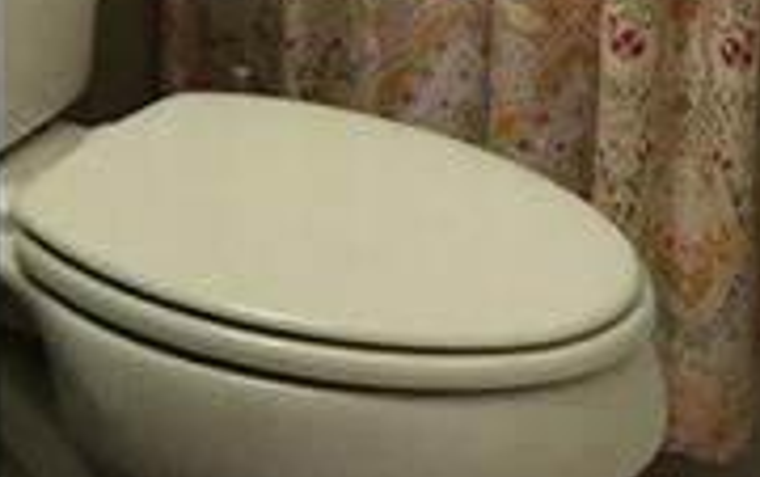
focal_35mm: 131
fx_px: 2717
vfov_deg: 9.2
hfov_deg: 15.8
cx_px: 144
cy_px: -604
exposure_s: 1/30
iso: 125
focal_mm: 4.15
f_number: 2.2
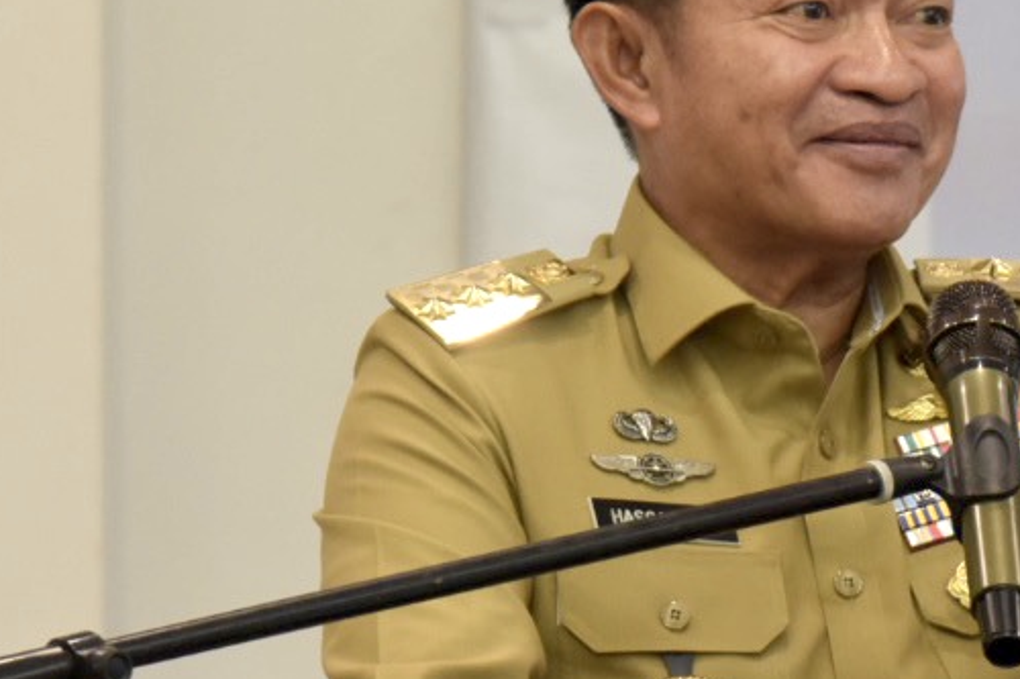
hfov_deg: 5.3
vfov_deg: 3.5
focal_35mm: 389
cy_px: 667
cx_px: 920
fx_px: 11017
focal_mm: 120
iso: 2500
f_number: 5
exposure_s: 1/80
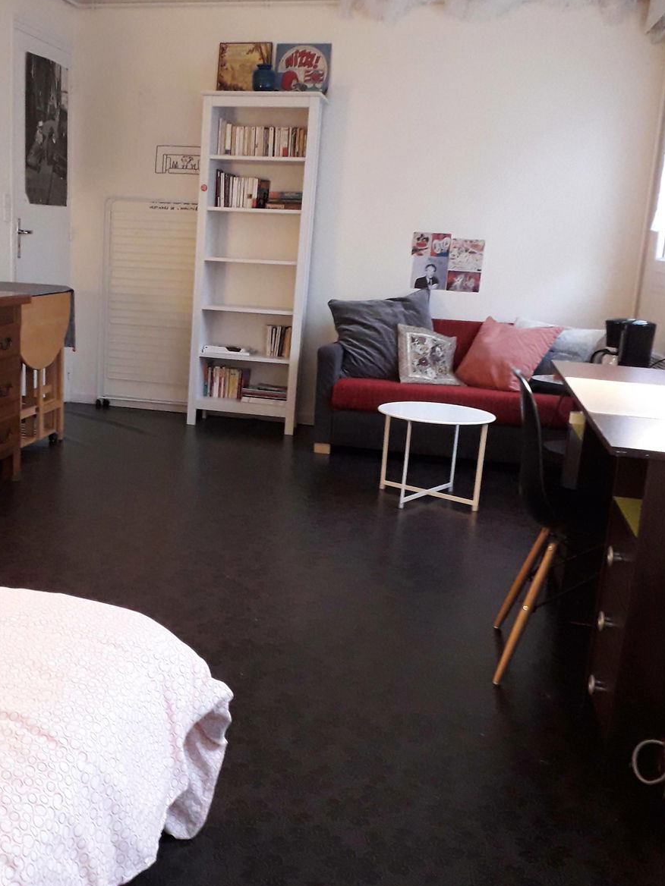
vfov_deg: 50.1
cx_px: 188
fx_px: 948
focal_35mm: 37
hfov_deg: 37.9
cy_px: 441
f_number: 1.9
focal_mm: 3.6
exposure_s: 1/25
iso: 320
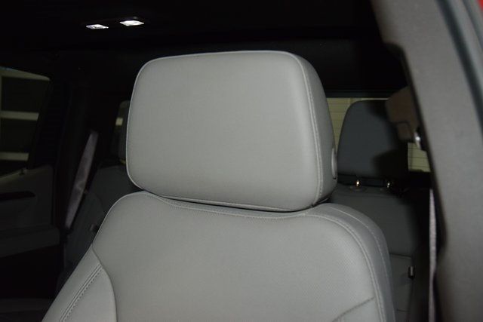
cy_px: 161
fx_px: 483
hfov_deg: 53.1
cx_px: 242
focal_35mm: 36
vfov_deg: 36.9
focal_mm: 24
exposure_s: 1/80
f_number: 3.8
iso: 1400
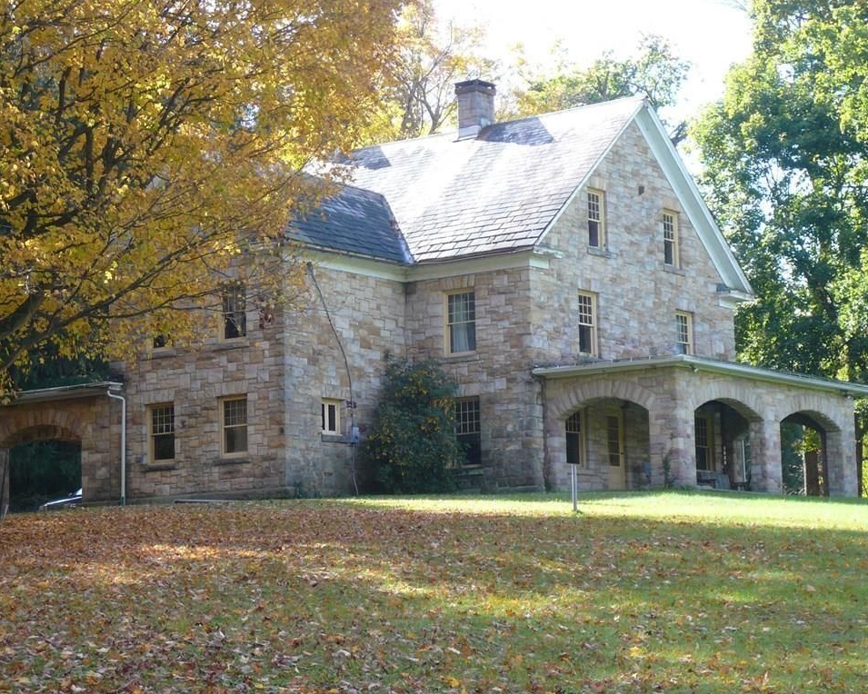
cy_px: 346
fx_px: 2286
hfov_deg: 21.5
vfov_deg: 17.3
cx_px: 453
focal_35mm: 89
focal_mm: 14.2
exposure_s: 1/80
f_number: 5
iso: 100
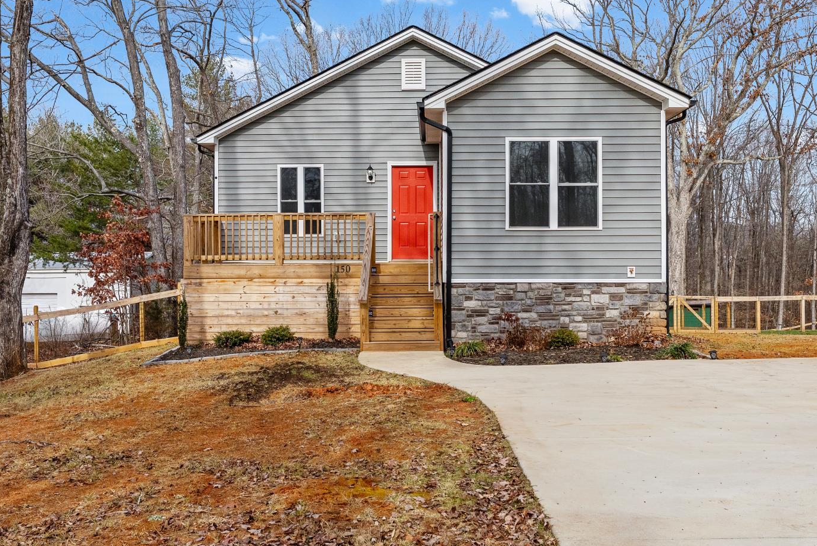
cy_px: 282
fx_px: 807
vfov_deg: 37.4
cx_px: 397
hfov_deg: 53.7
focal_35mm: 36
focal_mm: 32.5
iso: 1250
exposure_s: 1/1000
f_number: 8
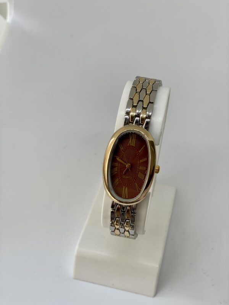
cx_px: 114
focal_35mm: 52
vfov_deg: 36.8
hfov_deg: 28.0
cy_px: 152
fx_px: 459
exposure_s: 1/298
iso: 32
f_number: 2
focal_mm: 6
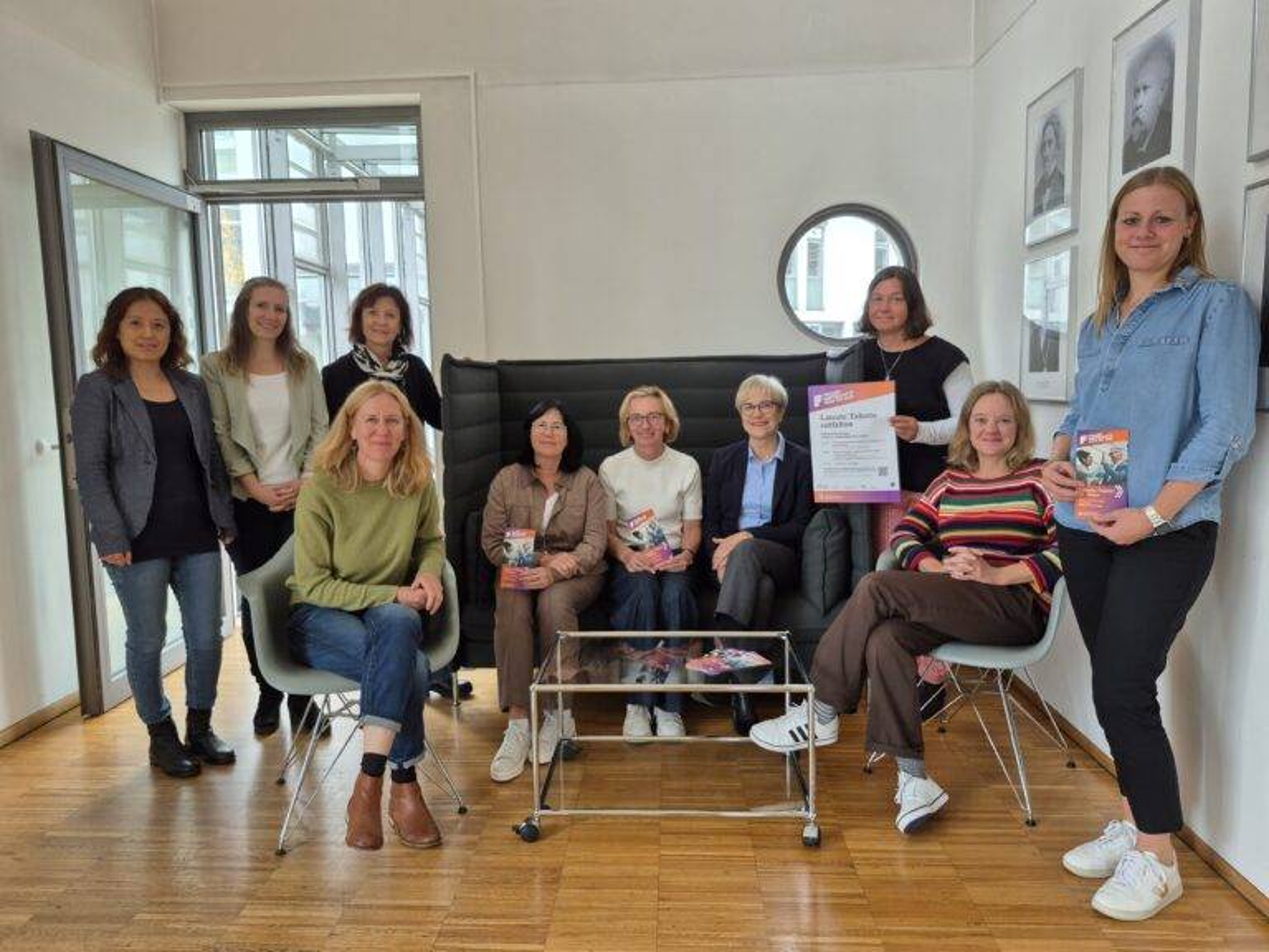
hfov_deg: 73.9
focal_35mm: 23
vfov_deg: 58.9
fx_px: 843
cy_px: 476
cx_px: 634
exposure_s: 1/180
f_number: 1.8
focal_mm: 5.4
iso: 160
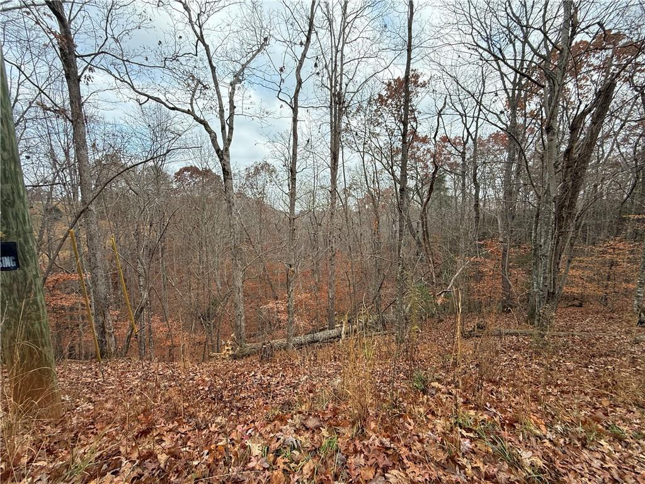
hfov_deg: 102.1
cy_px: 242
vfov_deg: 85.7
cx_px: 322
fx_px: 261
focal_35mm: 14
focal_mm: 2.22
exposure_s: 1/379
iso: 64
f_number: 2.2
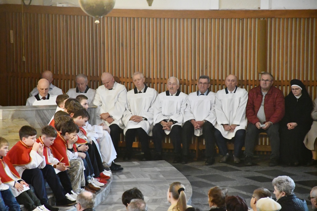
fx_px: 1849
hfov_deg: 9.8
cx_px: 158
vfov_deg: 6.5
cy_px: 106
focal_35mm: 210
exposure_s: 1/125
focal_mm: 140
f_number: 5.6
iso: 12800
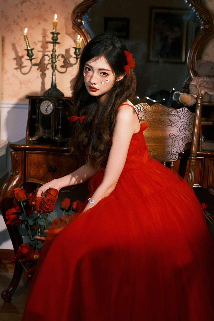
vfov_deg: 37.5
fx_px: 473
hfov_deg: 25.5
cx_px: 107
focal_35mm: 53
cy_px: 160
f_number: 2.2
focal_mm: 35
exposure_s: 1/200
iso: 1250
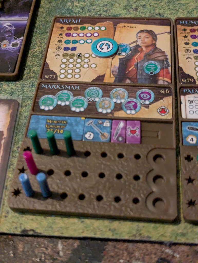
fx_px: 365
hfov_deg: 30.3
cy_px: 132
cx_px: 99
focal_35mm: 48
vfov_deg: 39.6
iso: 2638
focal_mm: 6.81
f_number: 1.85
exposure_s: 1/99.9
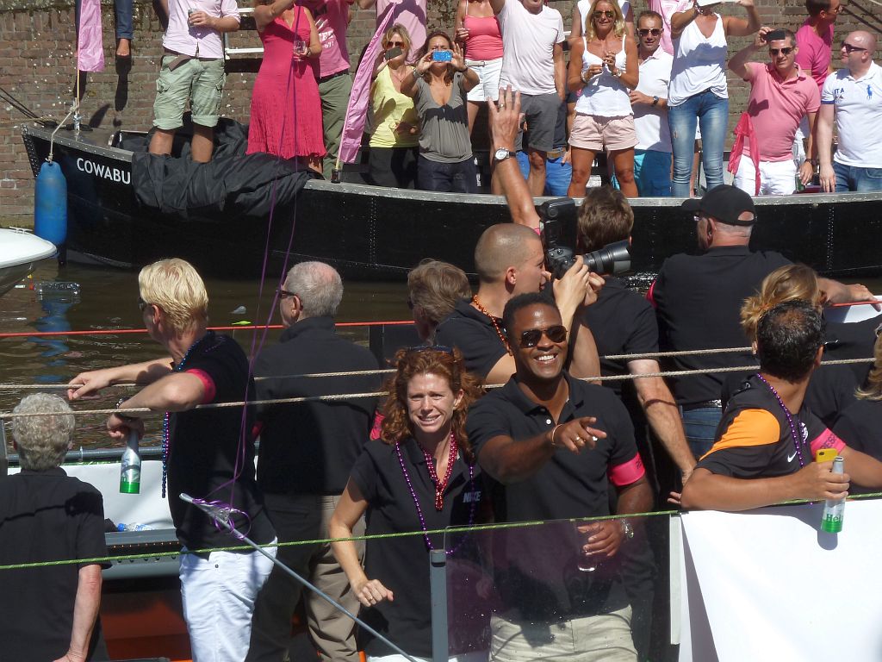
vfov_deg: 10.8
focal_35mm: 137
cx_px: 441
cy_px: 331
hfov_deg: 14.4
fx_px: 3491
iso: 80
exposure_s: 1/500
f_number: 5
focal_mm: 22.5
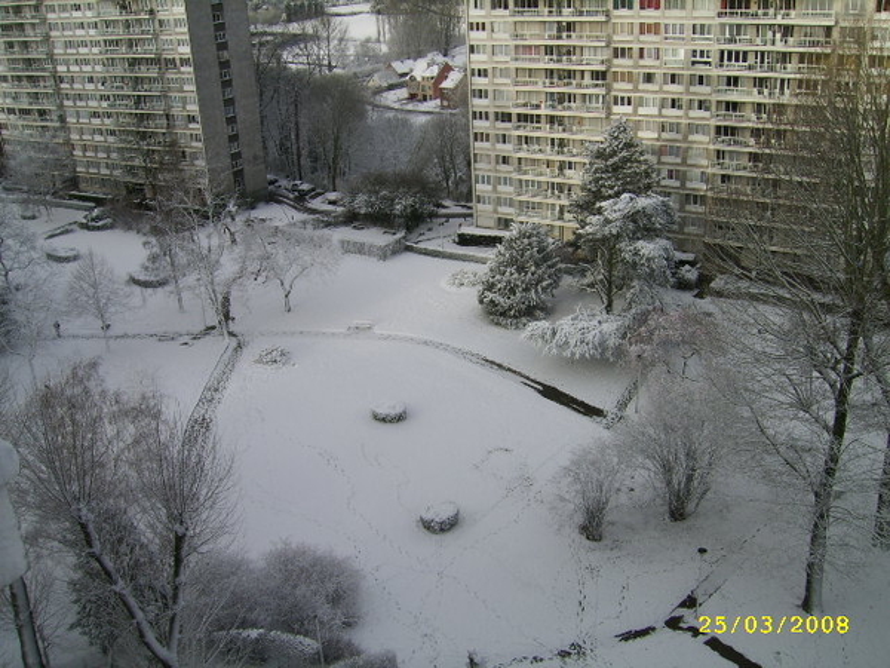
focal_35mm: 35
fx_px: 900
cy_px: 334
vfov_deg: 40.7
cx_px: 445
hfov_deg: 52.6
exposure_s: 1/385
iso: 50
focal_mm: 5.95
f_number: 5.8
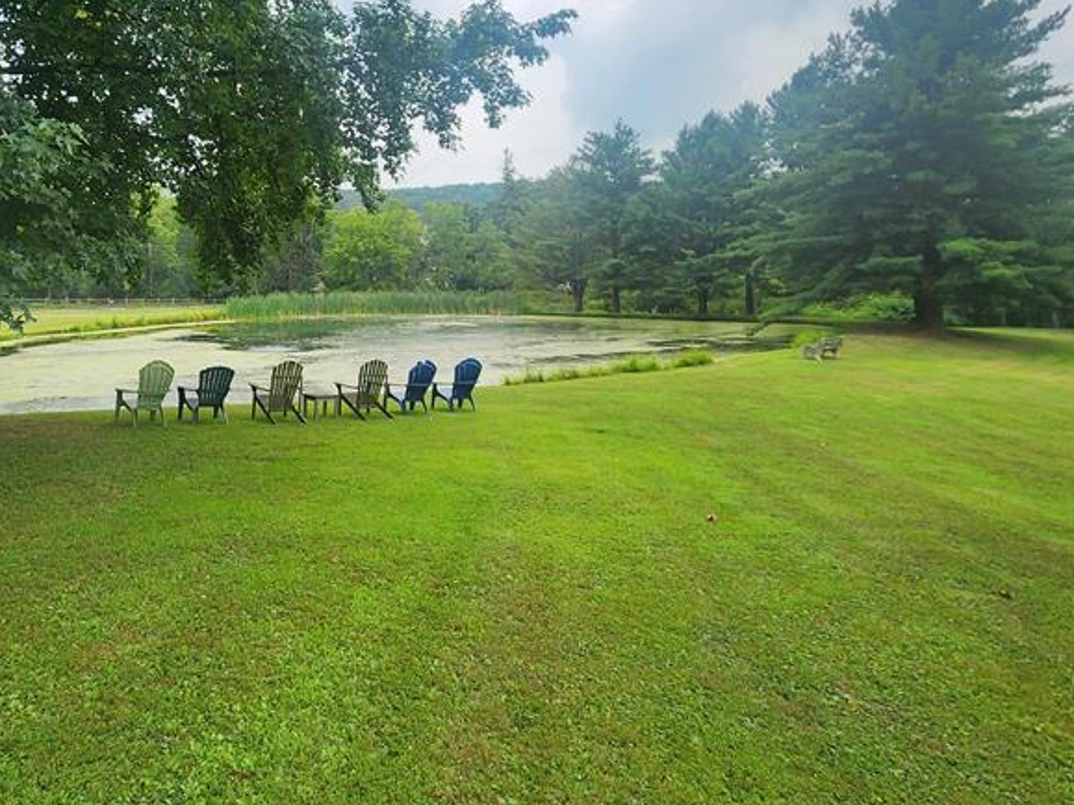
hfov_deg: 69.9
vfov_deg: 58.2
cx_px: 293
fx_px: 713
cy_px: 308
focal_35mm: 23
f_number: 2.2
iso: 50
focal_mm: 2.2
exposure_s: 1/917
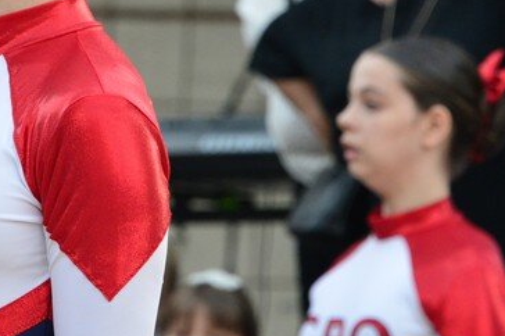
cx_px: 36
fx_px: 6797
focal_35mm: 485
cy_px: 51
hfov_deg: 4.3
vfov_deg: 2.8
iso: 4000
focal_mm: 210
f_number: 8
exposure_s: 1/250
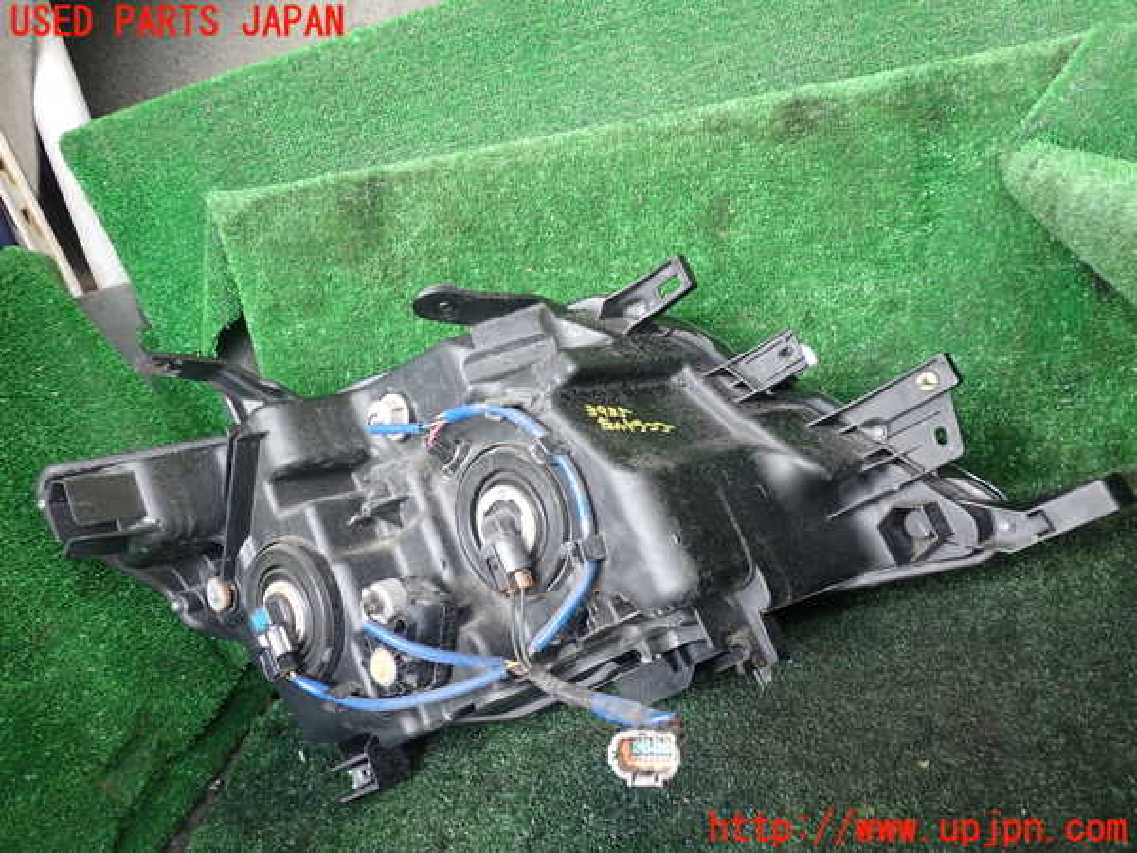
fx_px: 985
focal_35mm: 30
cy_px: 426
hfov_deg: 60.0
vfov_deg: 46.8
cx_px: 568
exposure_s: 1/60
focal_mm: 5.4
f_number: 2.3
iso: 200
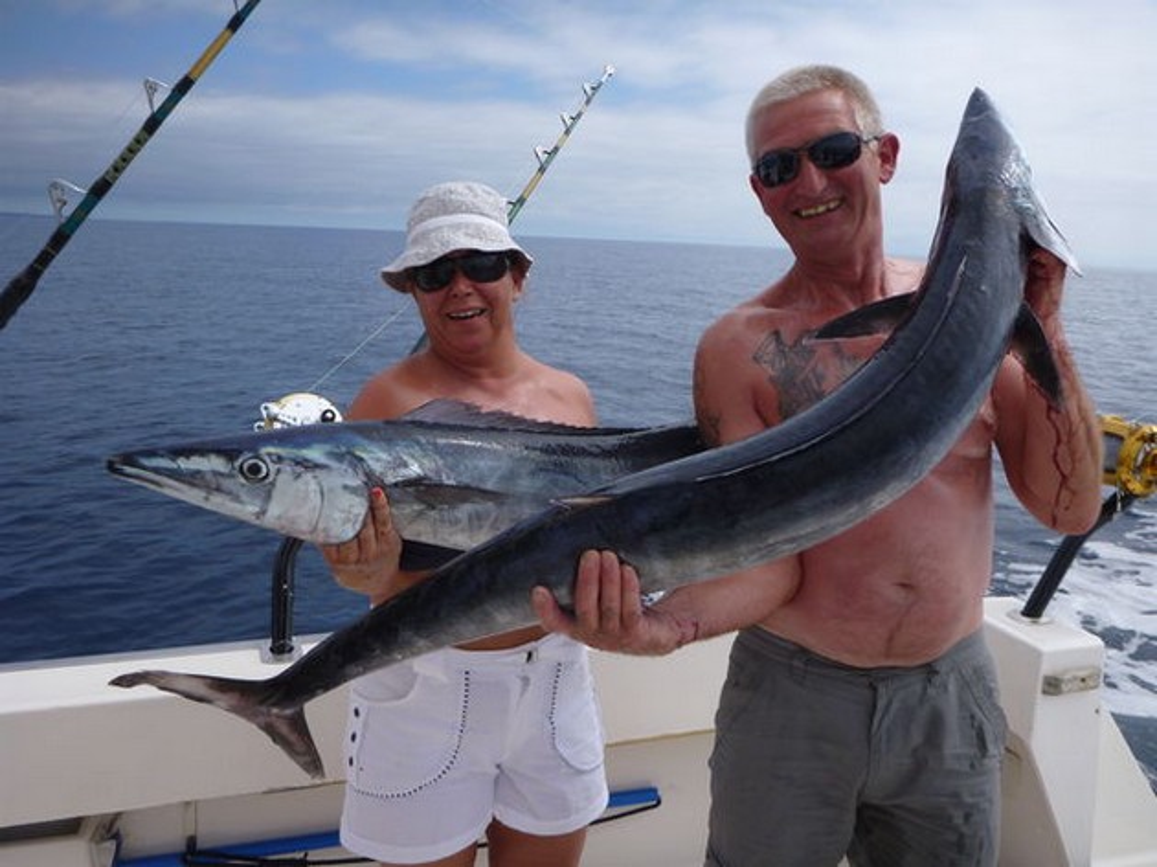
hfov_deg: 63.5
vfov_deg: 49.7
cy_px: 434
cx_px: 578
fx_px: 936
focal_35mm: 28
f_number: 3.3
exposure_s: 1/1300
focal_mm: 4.9
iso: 100
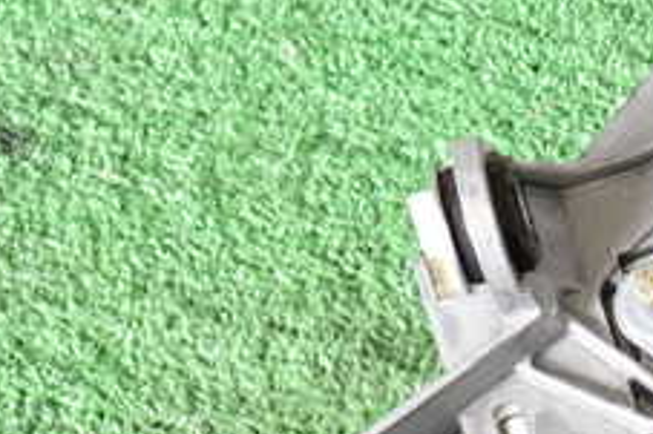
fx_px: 1595
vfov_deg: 15.5
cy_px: 227
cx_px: 823
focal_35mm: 88
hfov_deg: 21.2
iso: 200
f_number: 2.4
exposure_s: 1/30
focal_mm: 5.79
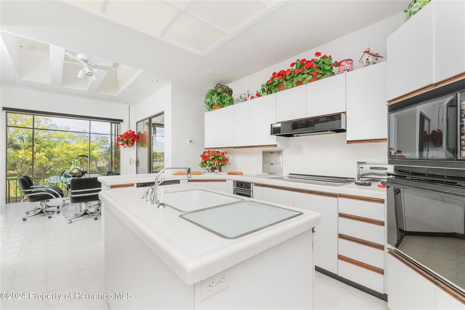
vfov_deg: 77.3
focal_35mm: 15
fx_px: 194
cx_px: 232
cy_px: 155
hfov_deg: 100.4
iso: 320
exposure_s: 1/160
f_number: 8
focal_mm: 15
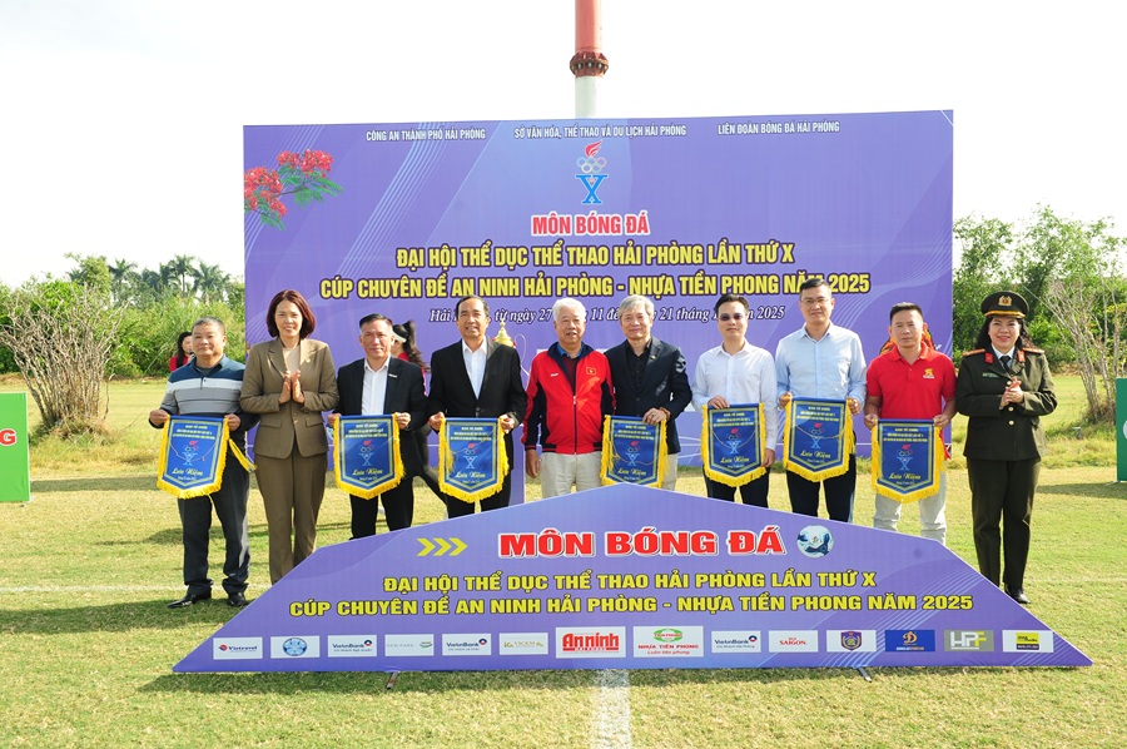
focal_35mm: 38
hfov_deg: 50.7
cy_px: 374
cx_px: 564
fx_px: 1188
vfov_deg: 35.0
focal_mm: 38
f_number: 9
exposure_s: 1/125
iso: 200
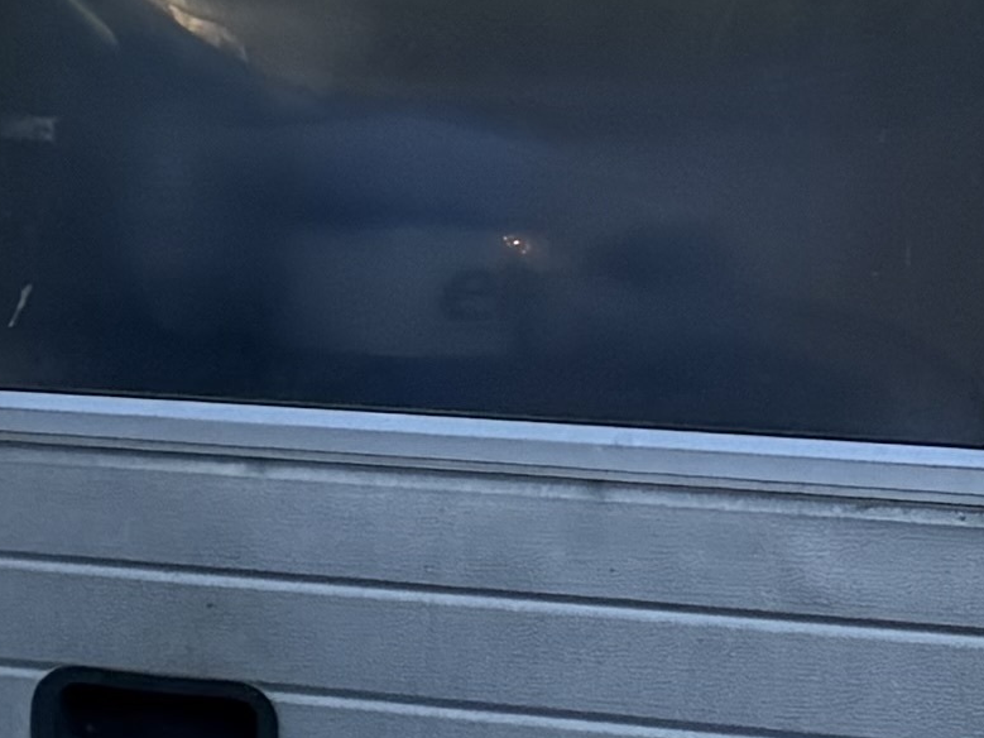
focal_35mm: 176
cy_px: 518
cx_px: -1909
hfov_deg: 9.2
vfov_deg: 8.4
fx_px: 5002
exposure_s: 1/1949
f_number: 1.78
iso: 100
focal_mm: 6.76
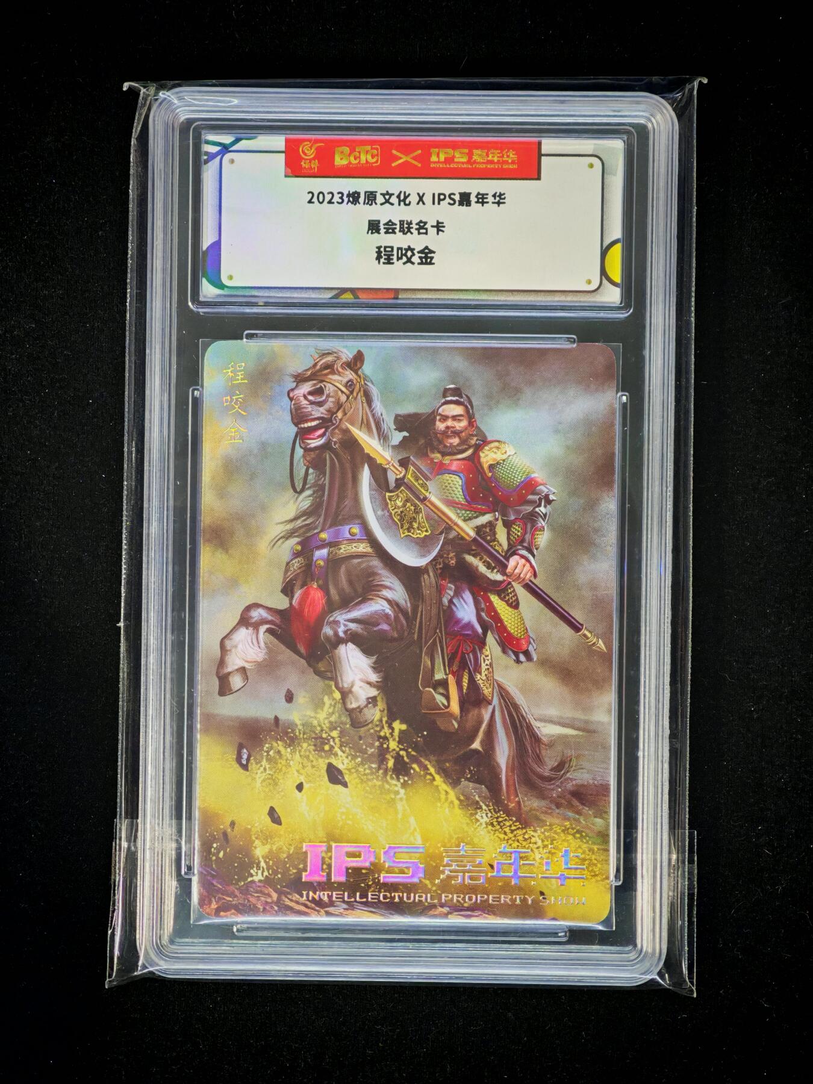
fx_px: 2630
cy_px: 542
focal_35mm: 84
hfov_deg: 17.6
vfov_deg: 23.3
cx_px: 406
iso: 400
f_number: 2.4
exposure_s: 1/25
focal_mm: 8.67
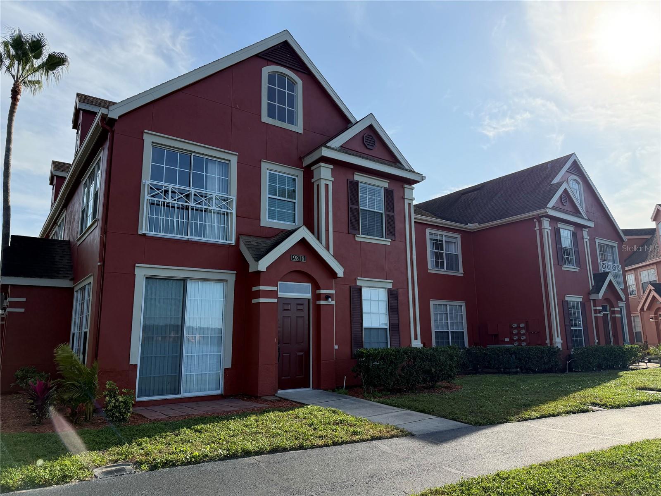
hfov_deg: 71.6
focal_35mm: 24
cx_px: 330
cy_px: 248
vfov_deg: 56.8
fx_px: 458
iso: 100
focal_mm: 6.76
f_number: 1.78
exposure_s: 1/4975
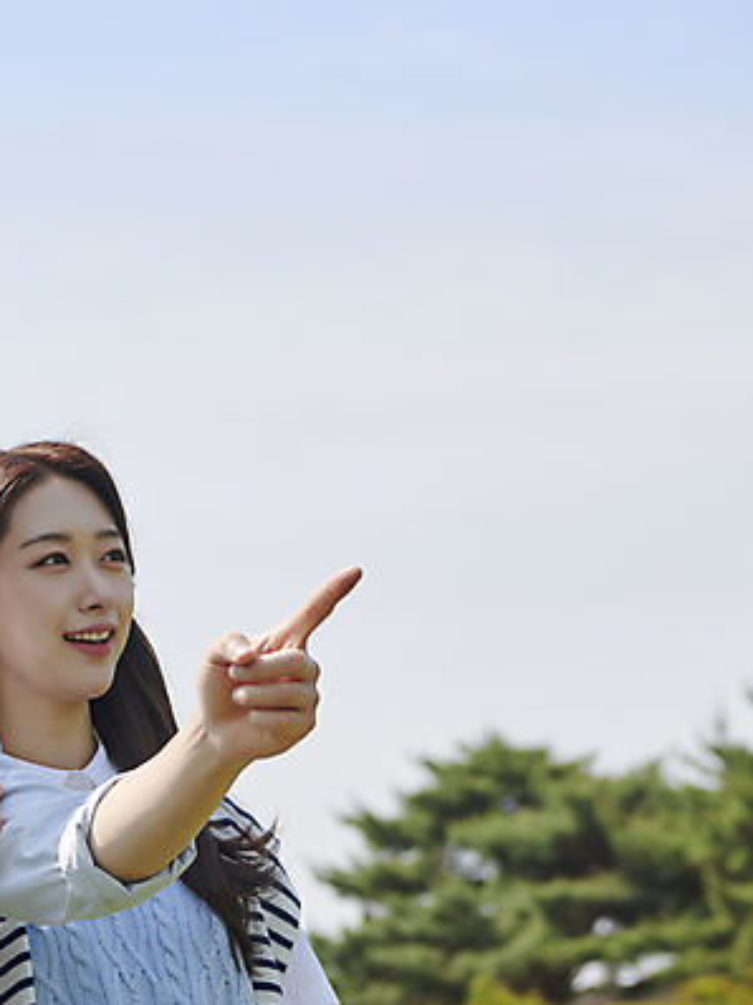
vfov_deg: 16.2
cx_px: 191
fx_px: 3542
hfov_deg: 12.1
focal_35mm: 122
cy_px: 502
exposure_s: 1/500
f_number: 5
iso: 100
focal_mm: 70
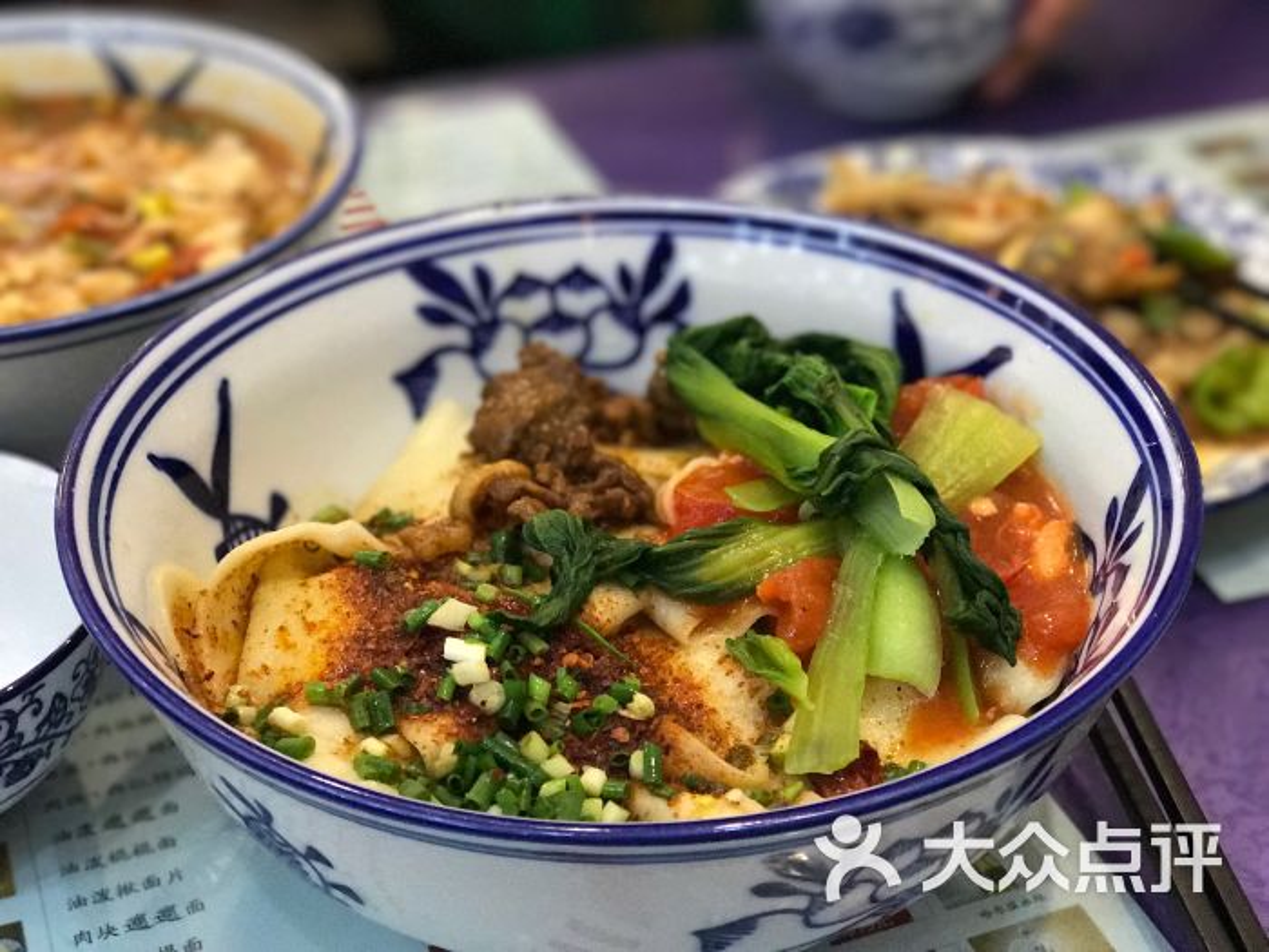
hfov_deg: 33.8
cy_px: 476
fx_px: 2090
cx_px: 634
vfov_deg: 25.7
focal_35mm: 57
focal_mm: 6.6
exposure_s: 1/50
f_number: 2.8
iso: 640
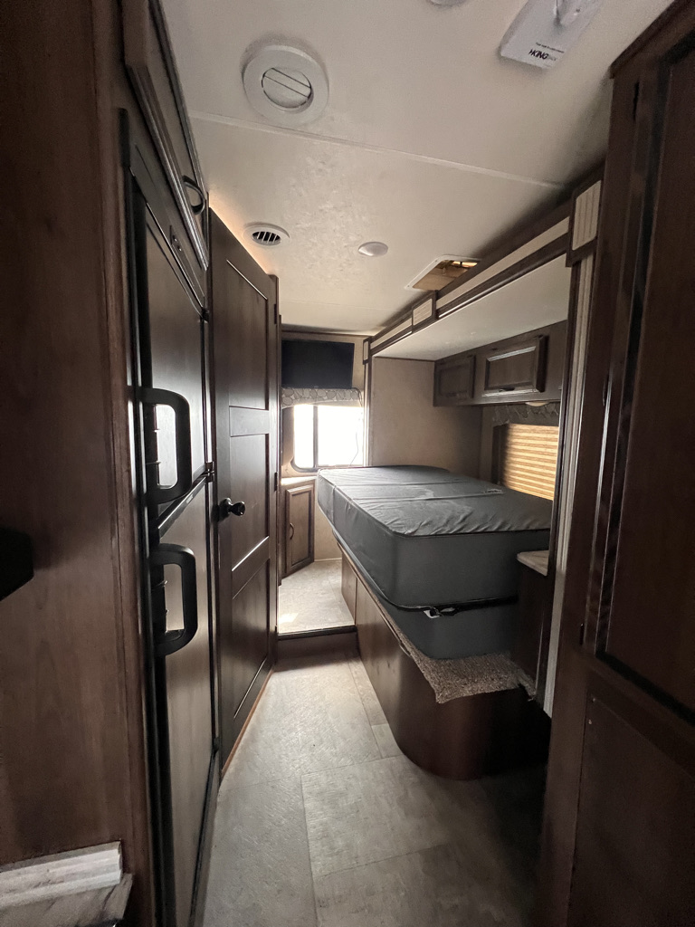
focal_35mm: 13
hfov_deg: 89.9
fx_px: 348
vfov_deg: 106.2
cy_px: 464
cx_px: 348
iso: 640
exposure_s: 1/60
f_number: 1.8
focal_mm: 1.57
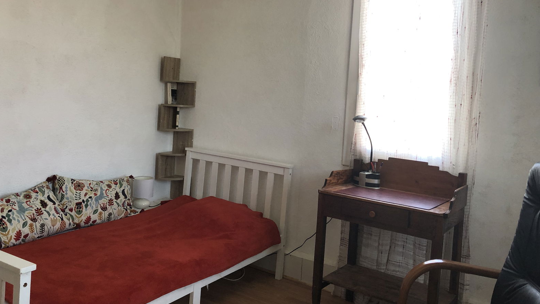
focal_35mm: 31
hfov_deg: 62.6
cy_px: 106
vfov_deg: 37.5
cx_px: 267
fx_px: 444
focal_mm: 3.99
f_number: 1.8
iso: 25
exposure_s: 1/30
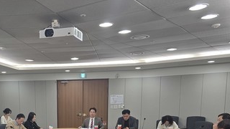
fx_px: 287
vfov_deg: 23.8
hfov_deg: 42.3
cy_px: 143
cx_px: 55
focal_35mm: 47
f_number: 1.7
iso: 125
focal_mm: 6.3
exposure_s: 1/120
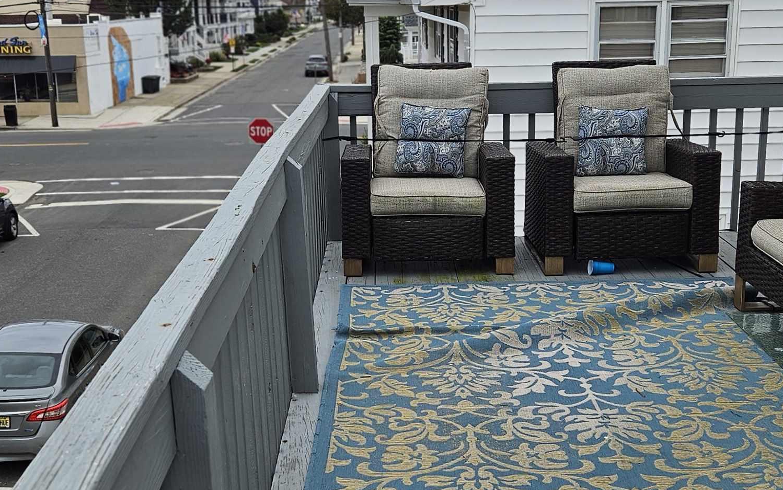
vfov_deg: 25.8
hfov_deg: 40.3
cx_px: 380
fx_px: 1067
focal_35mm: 50
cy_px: 239
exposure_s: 1/968
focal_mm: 5.4
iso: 25
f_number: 1.8
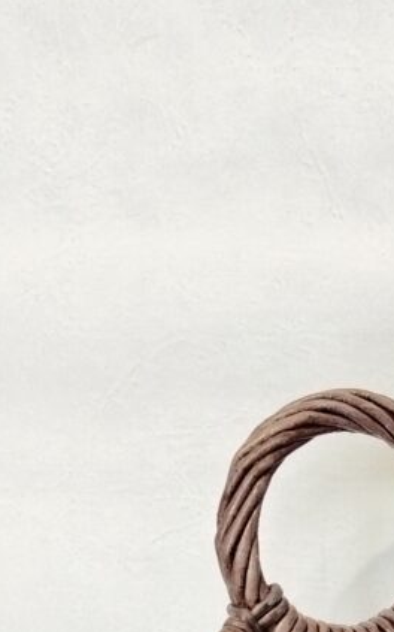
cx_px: 439
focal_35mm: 89
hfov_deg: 14.3
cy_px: 549
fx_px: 1531
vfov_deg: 22.8
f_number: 1.9
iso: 1240
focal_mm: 4.95
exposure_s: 1/33.3
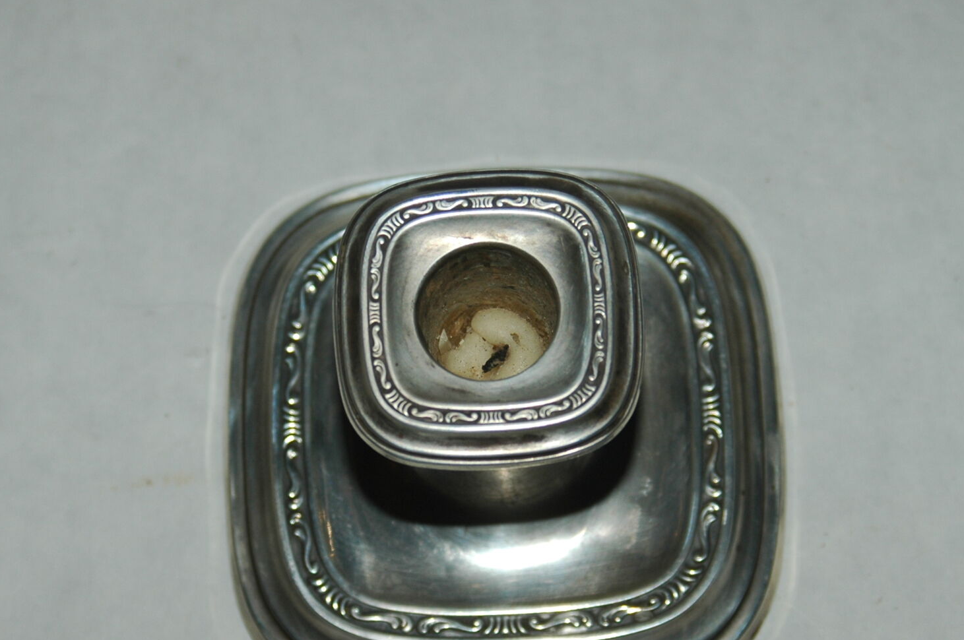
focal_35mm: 115
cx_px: 459
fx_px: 3075
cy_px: 336
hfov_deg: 17.8
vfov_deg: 11.9
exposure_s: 1/125
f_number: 5.6
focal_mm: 50
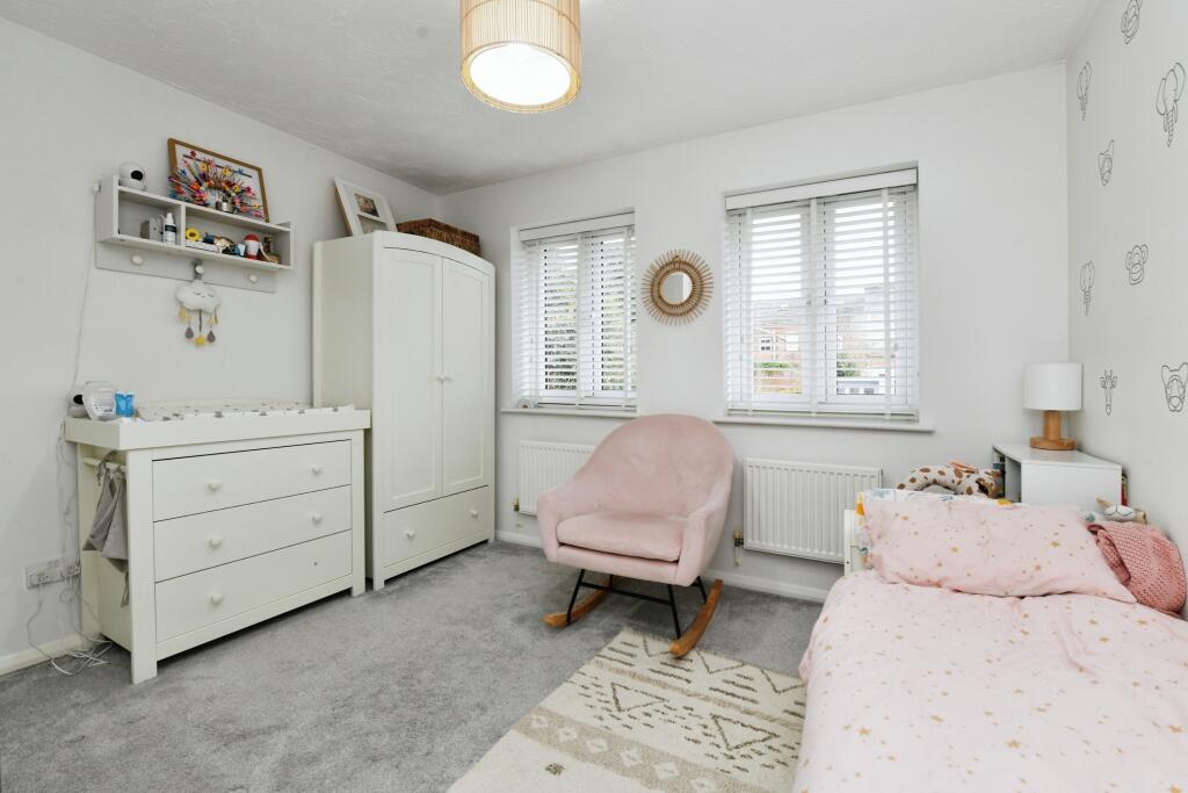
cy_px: 396
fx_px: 528
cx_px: 594
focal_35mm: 16
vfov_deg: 73.8
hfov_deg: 96.7
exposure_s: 1/60
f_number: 8
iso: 640
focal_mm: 16
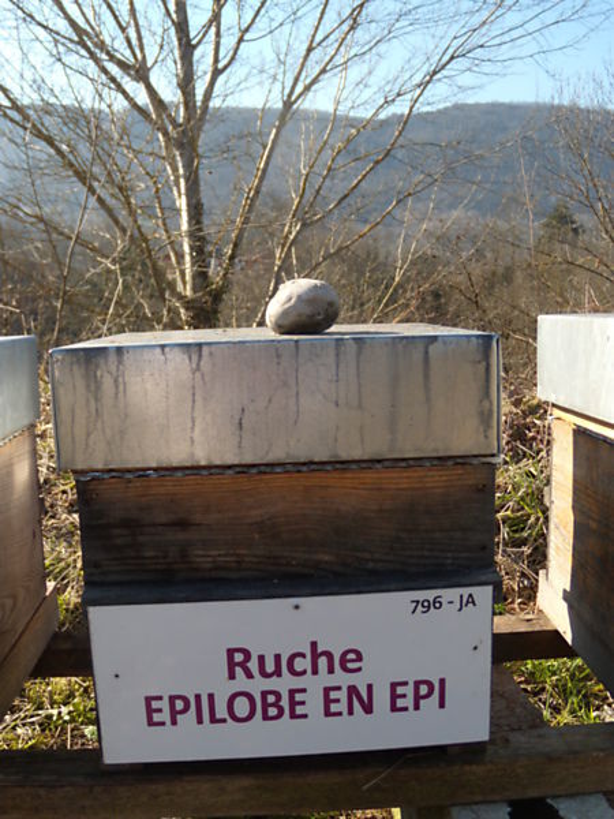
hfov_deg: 39.7
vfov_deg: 51.4
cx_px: 307
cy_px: 410
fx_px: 851
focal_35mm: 36
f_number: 3.6
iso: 80
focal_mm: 6.4
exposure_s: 1/400
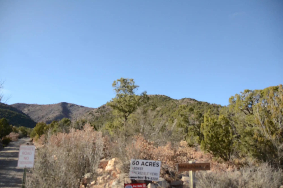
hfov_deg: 67.5
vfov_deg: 47.7
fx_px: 212
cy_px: 94
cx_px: 142
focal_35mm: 27
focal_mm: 18
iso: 1100
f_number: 3.5
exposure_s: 1/8000
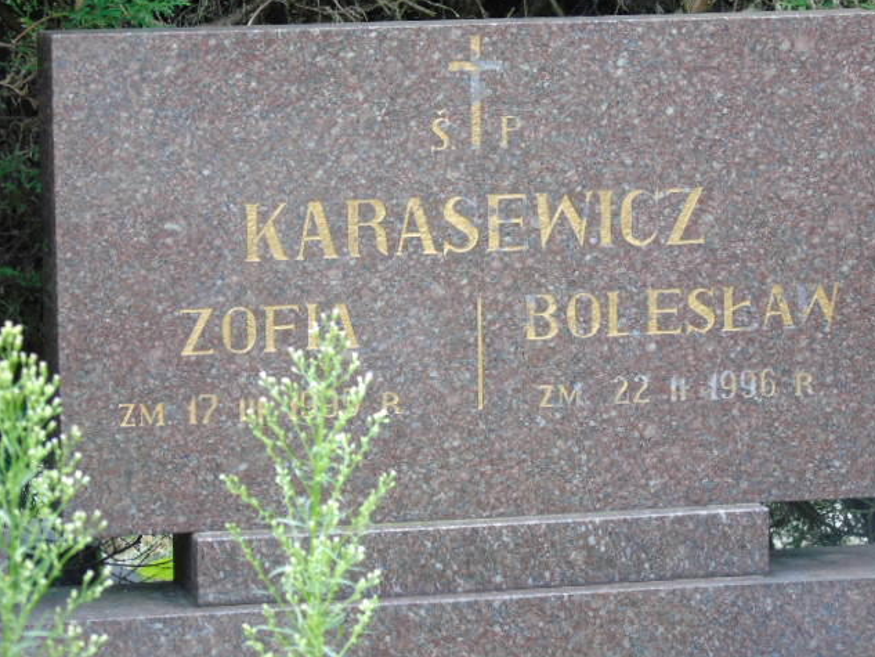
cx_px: 441
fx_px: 4753
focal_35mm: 188
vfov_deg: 7.9
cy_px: 326
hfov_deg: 10.5
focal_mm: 33
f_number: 5
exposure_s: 1/125
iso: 320
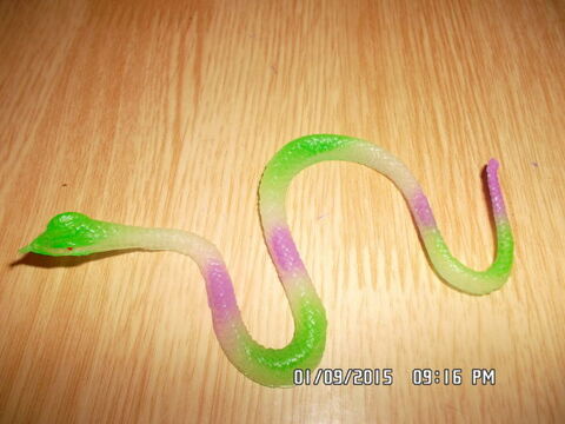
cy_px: 212
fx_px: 457
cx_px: 282
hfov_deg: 63.4
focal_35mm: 28
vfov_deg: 49.7
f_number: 3.3
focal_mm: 4.1
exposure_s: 1/15
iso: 100
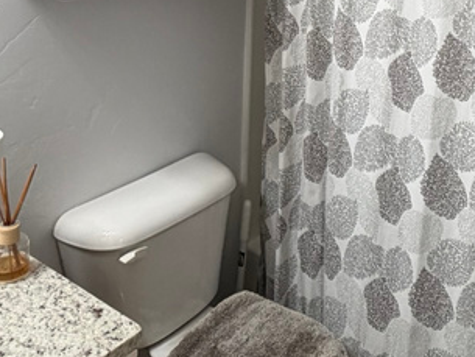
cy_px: -23
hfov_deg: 39.4
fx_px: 645
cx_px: 354
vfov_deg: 28.4
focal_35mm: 47
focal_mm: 2.22
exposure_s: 1/60
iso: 200
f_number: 2.2
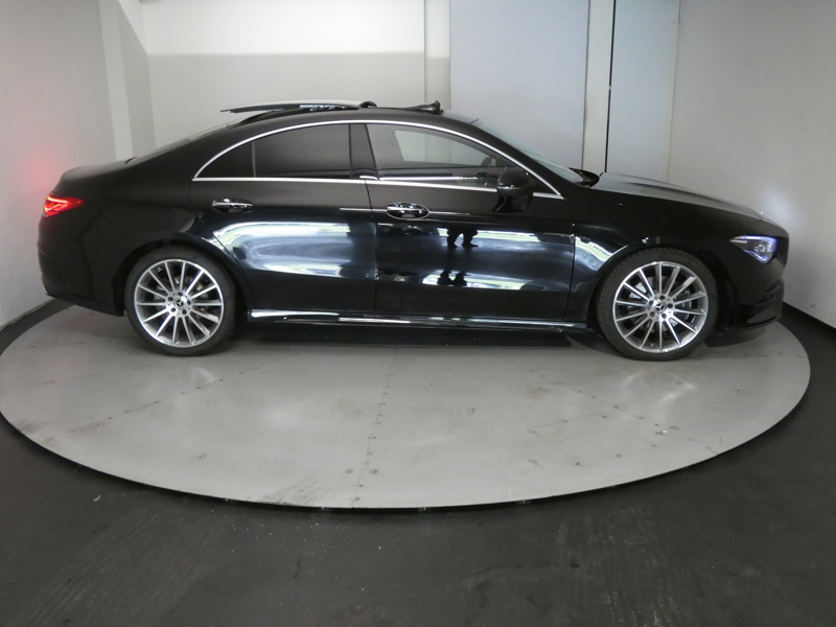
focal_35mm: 31
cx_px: 418
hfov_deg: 58.4
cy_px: 314
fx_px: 749
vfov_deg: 45.4
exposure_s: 1/80
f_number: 3.3
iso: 800
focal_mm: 5.5
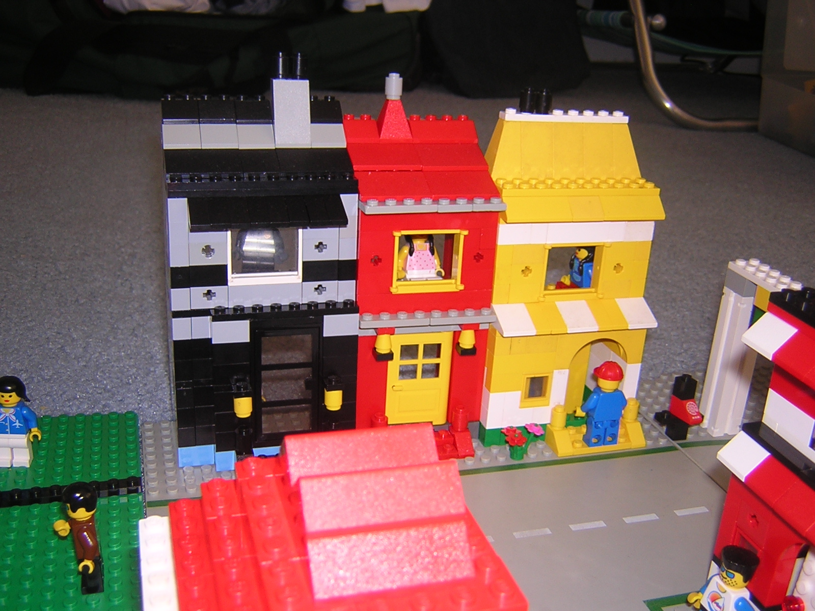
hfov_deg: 51.4
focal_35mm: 36
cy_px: 306
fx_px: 848
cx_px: 408
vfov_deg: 39.7
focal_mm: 4.7
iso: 100
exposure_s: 1/60.1
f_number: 2.6
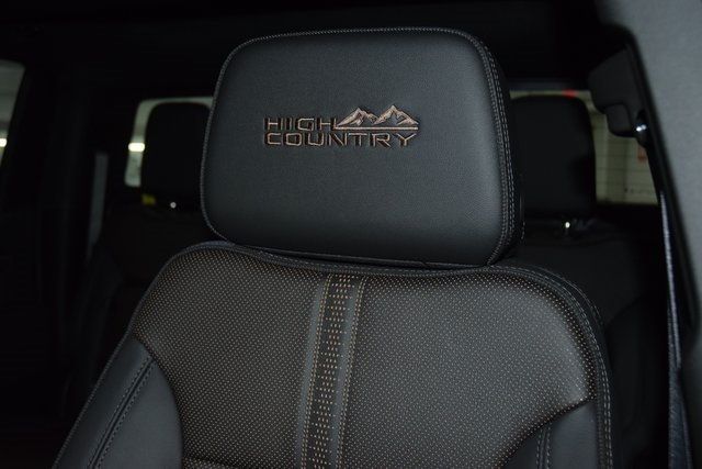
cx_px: 351
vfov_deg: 33.0
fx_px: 790
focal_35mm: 40
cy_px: 234
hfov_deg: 47.9
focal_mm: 27
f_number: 3.8
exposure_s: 1/125
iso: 1600
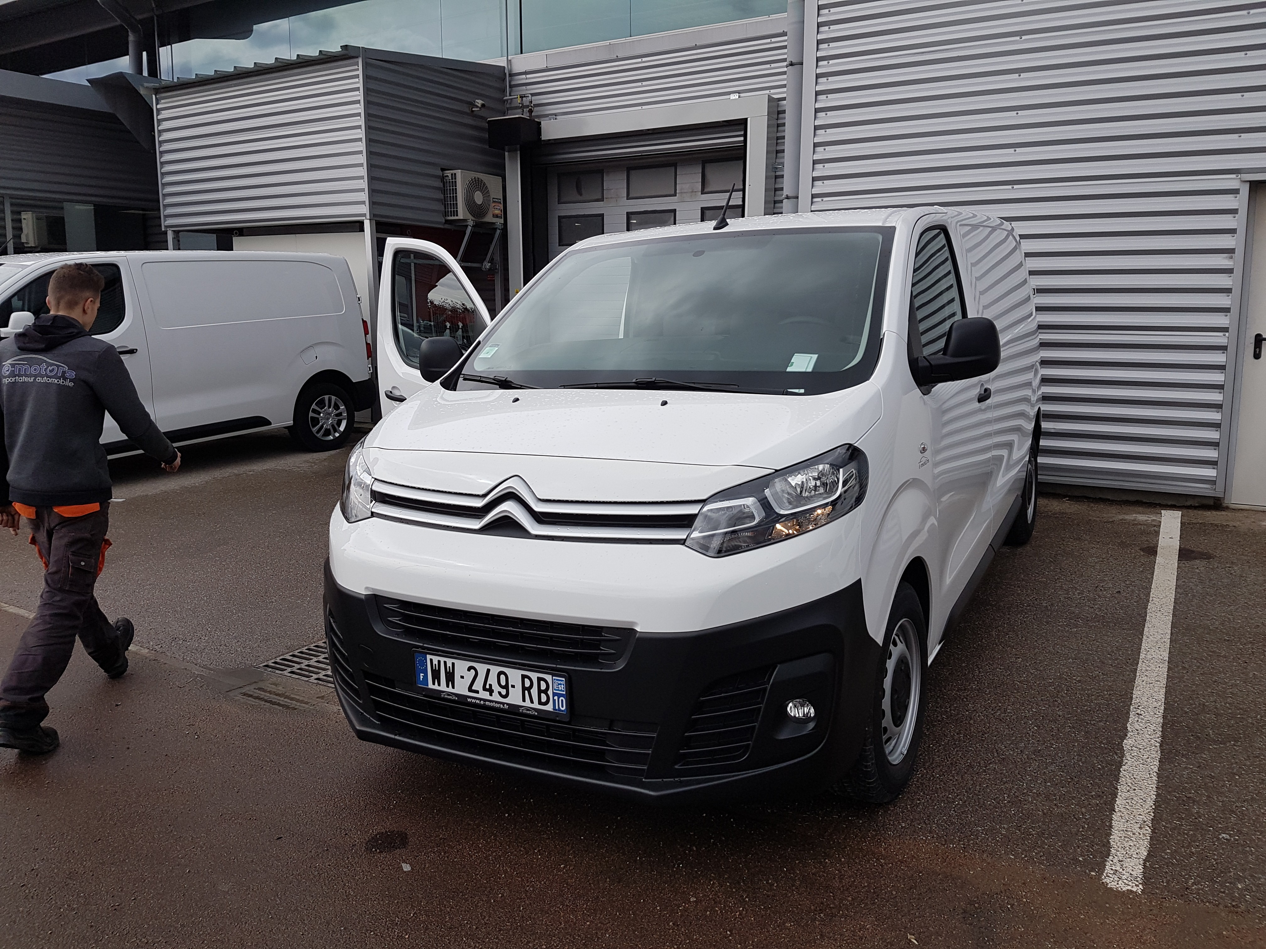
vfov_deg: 53.1
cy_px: 474
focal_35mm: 26
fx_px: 951
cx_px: 633
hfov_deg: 67.3
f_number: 1.7
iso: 40
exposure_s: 1/1680
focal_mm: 4.2
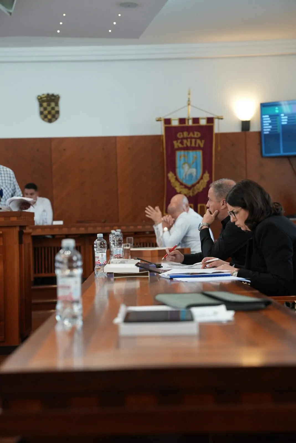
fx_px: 862
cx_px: 148
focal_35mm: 70
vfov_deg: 28.8
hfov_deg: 19.5
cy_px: 222
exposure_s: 1/160
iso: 1250
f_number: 3.2
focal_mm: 70
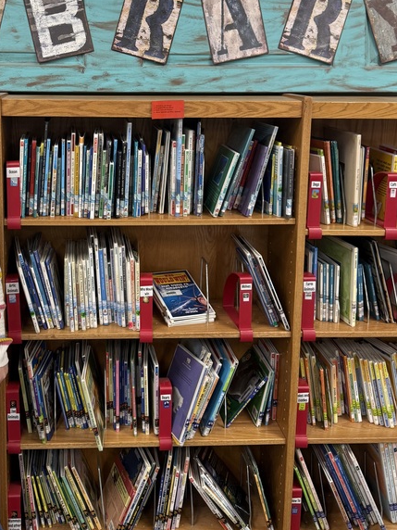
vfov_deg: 43.2
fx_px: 658
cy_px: 173
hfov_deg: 33.1
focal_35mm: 43
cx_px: 116
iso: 200
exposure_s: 1/60
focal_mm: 6.76
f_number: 1.78
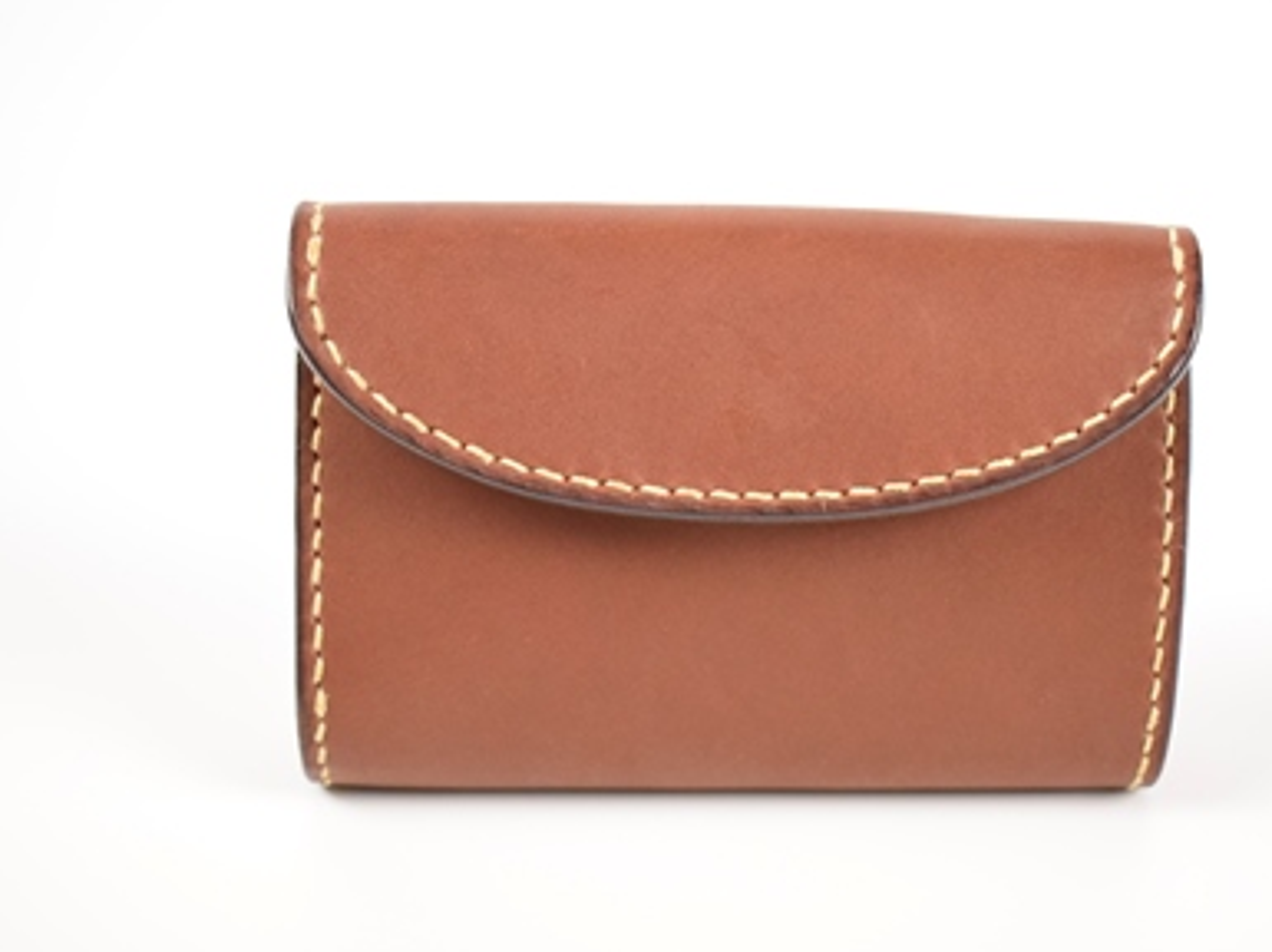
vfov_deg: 21.3
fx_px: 2533
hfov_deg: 28.1
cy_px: 504
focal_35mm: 69
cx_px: 740
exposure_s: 1/200
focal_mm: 38
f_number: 4.8
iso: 3200
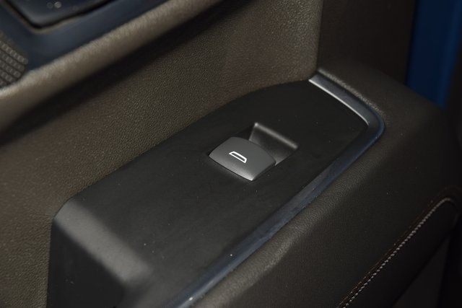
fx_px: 1348
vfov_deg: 13.0
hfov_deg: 19.5
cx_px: 231
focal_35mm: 105
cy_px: 154
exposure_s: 1/125
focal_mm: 70
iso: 140
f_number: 8
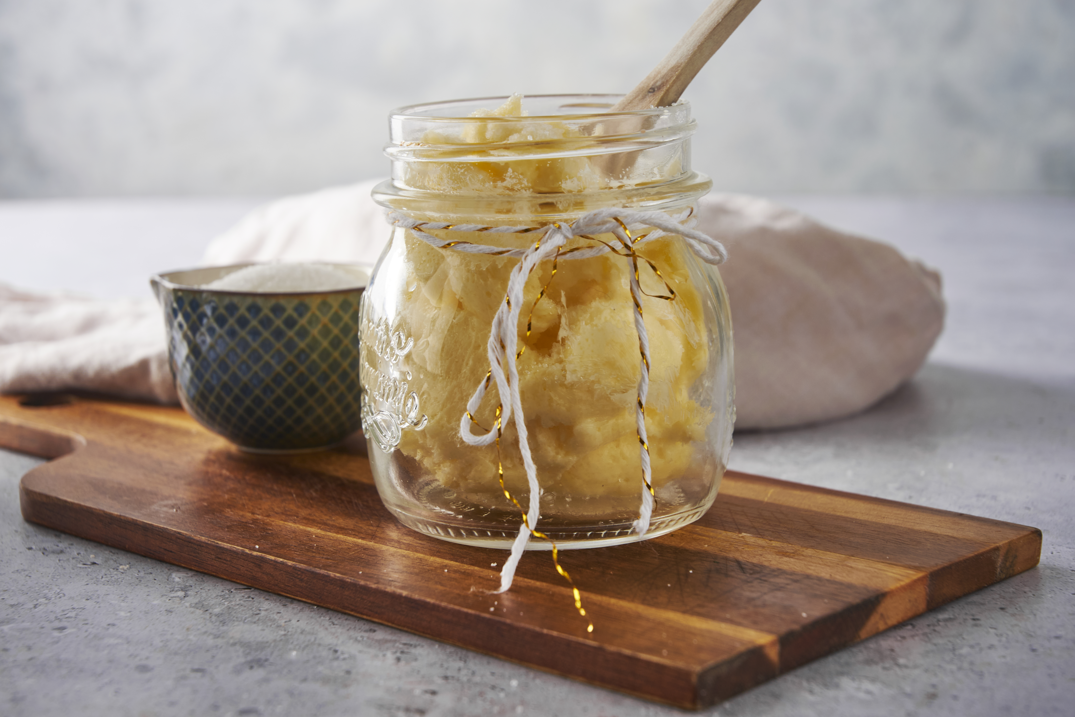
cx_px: 538
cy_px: 358
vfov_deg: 16.3
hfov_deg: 24.2
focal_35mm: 84
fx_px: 2508
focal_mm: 56
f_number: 8
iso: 100
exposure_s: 1/100
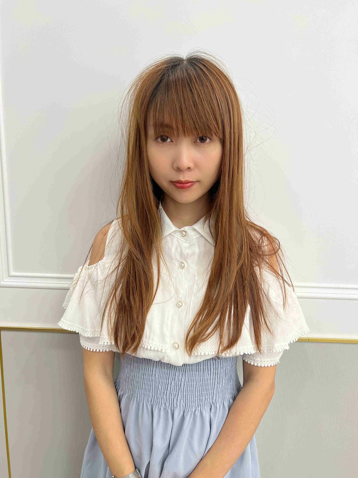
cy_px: 239
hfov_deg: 53.1
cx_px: 179
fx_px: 359
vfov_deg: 67.3
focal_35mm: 26
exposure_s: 1/120
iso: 64
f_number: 1.5
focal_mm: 5.7
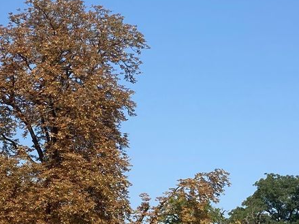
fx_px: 1019
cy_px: 146
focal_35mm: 118
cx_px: 110
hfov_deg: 16.7
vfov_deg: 12.5
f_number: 1.8
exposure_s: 1/1845
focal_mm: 3.99
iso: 20
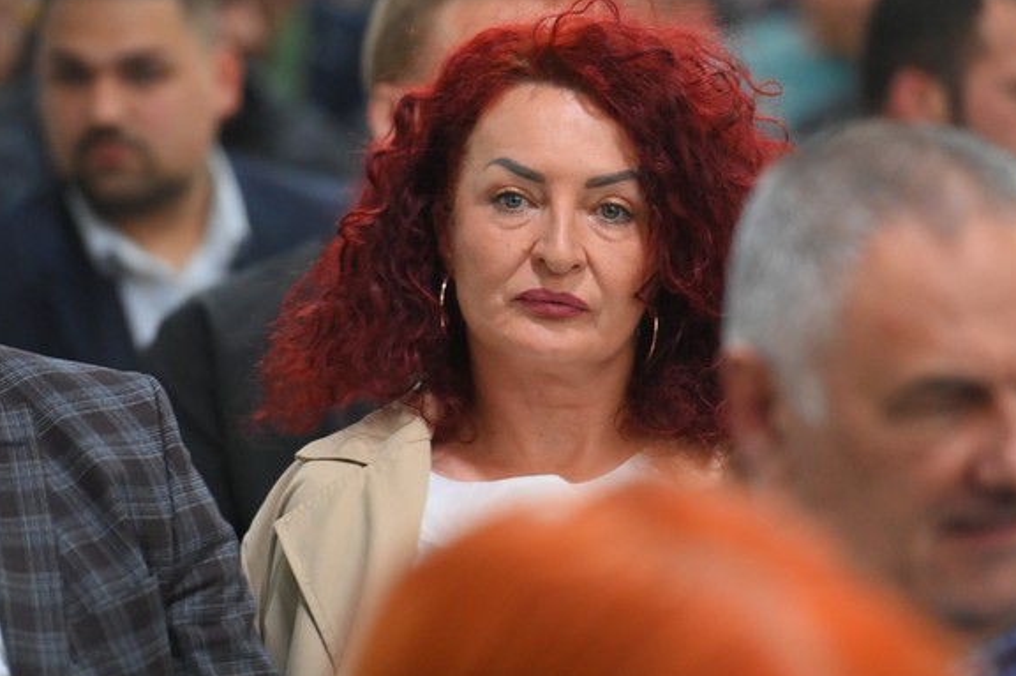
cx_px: 559
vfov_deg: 4.9
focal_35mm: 278
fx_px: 7839
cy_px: 319
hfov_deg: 7.4
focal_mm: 200
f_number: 2.8
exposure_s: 1/320
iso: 3200
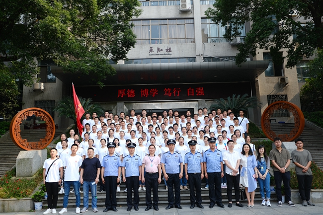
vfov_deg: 46.4
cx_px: 162
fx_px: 251
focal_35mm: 28
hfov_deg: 65.5
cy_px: 108
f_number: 5
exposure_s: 1/200
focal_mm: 18.8
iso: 160
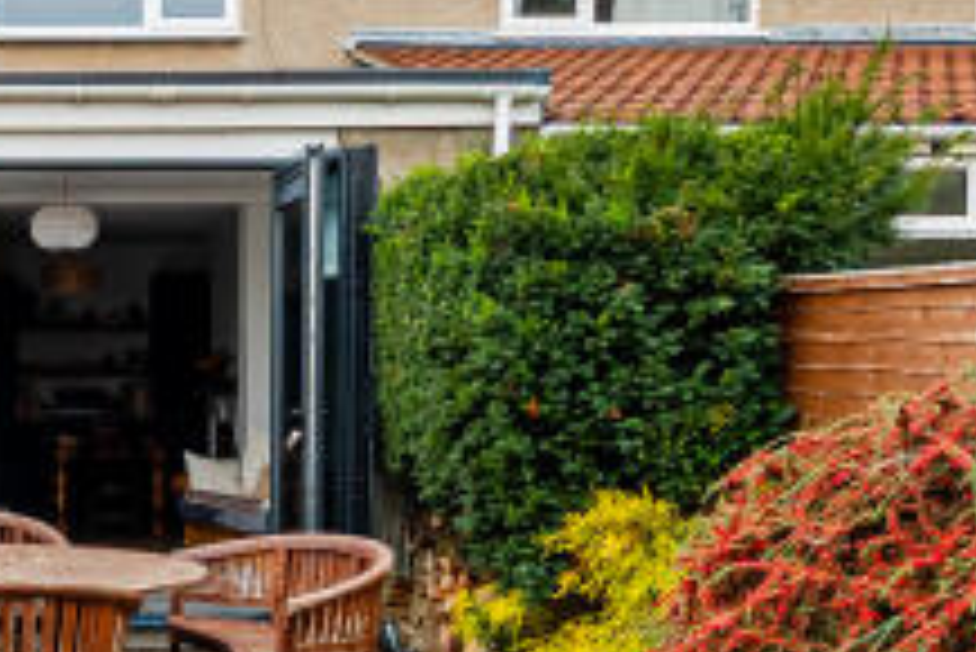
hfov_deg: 27.5
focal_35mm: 66
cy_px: 310
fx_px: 1790
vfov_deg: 20.6
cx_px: -139
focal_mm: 14
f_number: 5.6
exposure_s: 1/160
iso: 100
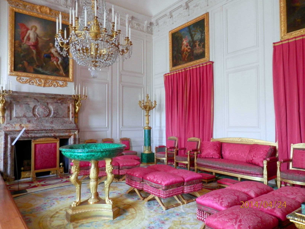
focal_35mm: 25
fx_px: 220
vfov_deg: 54.9
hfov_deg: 69.4
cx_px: 152
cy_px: 114
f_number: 3
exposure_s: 1/20
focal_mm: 4.5
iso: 200
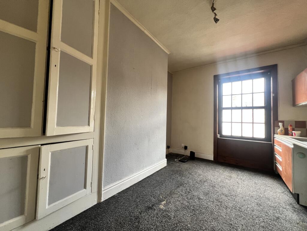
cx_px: 154
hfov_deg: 106.2
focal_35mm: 13
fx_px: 115
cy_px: 116
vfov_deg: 89.9
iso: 160
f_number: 1.8
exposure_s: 1/99
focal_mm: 1.57
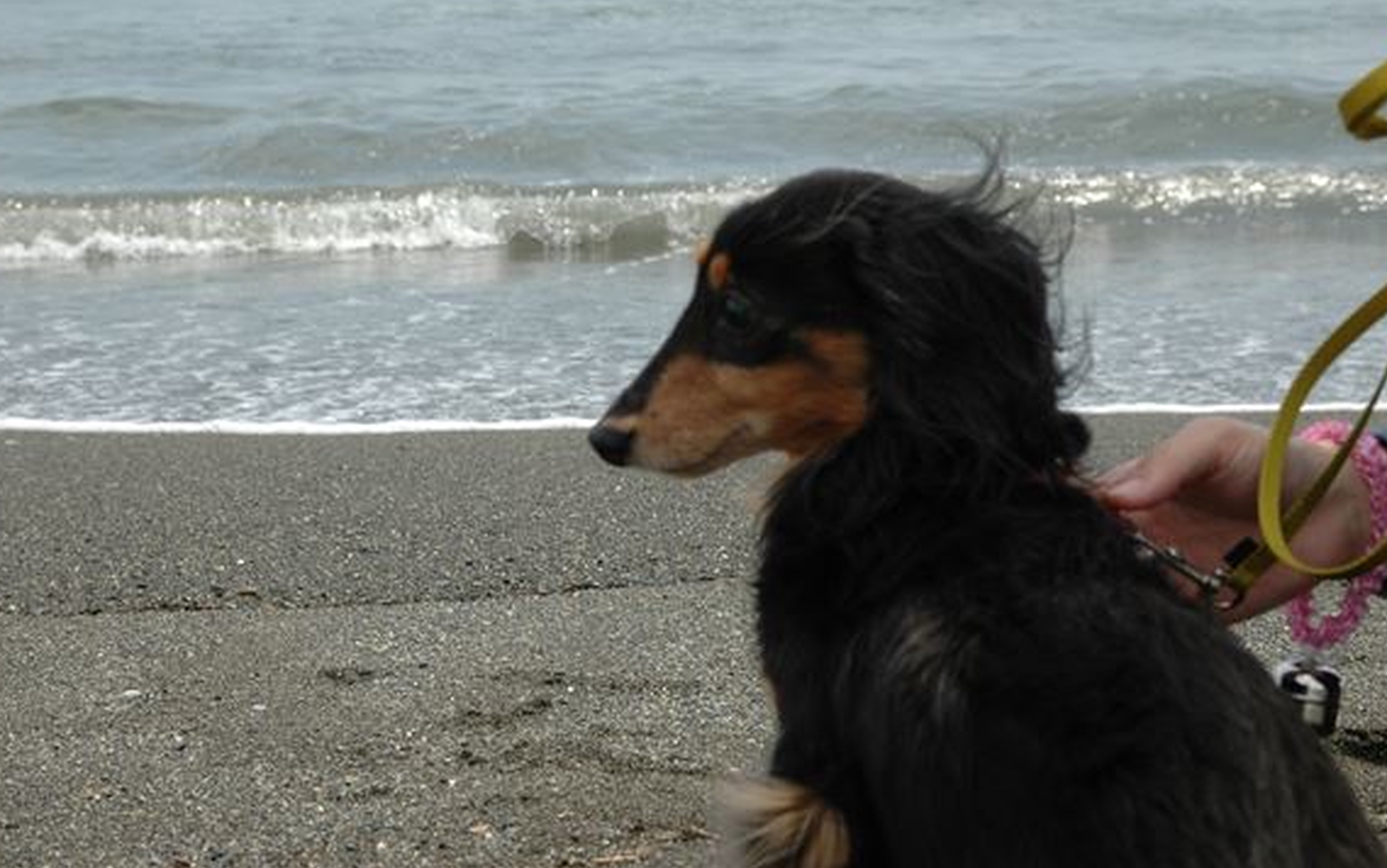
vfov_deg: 16.5
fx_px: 2987
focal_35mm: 79
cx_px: 629
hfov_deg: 26.1
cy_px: 354
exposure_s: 1/320
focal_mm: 46
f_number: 9
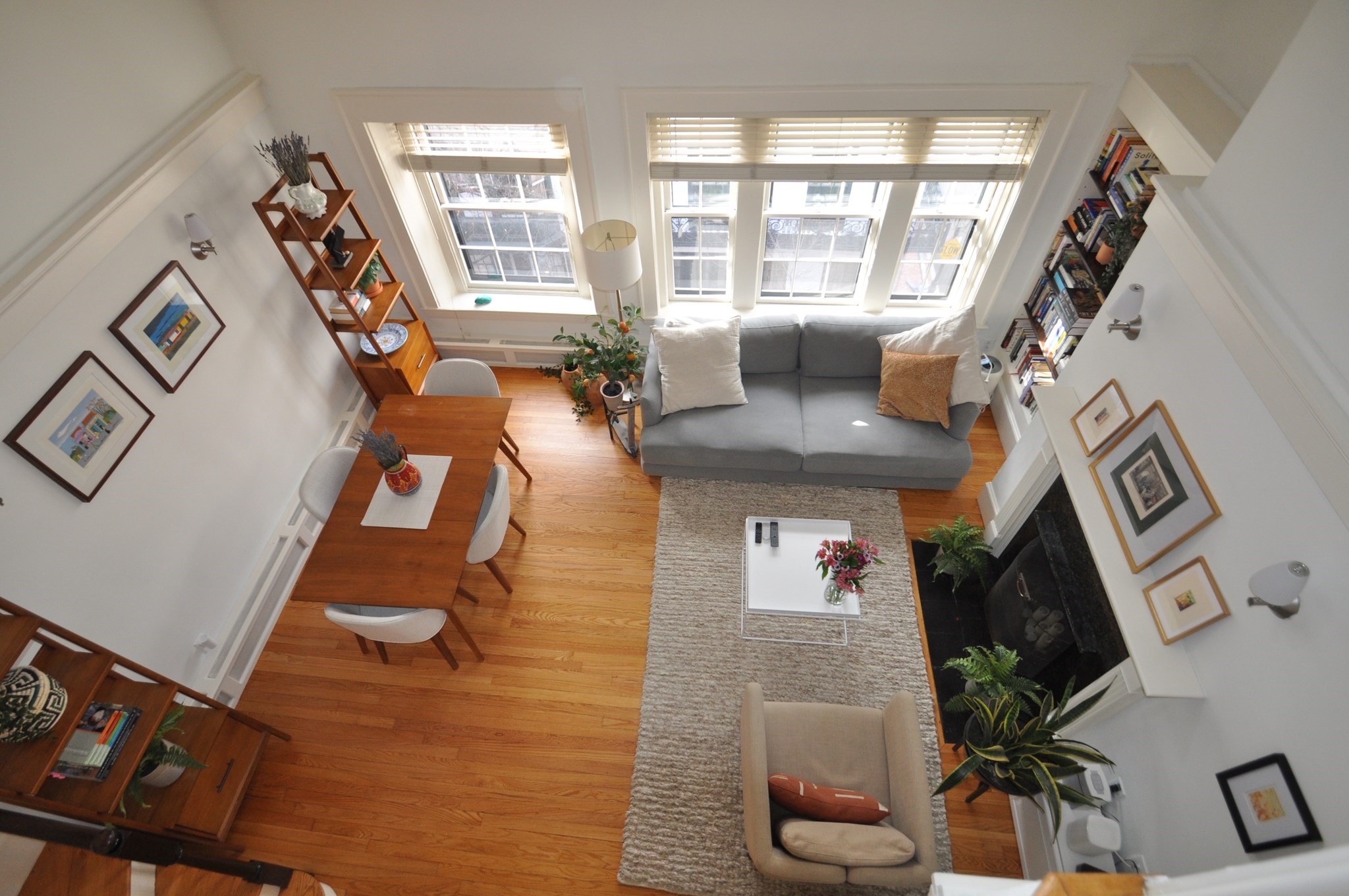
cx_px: 674
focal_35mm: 16
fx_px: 618
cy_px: 448
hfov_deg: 95.1
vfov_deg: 71.9
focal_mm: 11
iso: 640
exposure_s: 1/125
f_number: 3.5
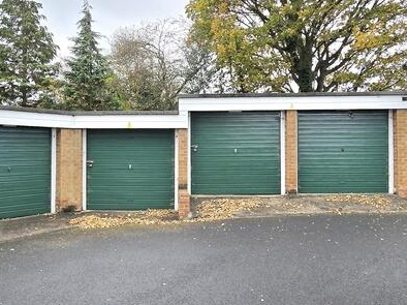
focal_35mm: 33
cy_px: 141
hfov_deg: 54.8
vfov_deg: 42.9
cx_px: 155
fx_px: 388
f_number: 2.2
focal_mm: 2.2
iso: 50
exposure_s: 1/417
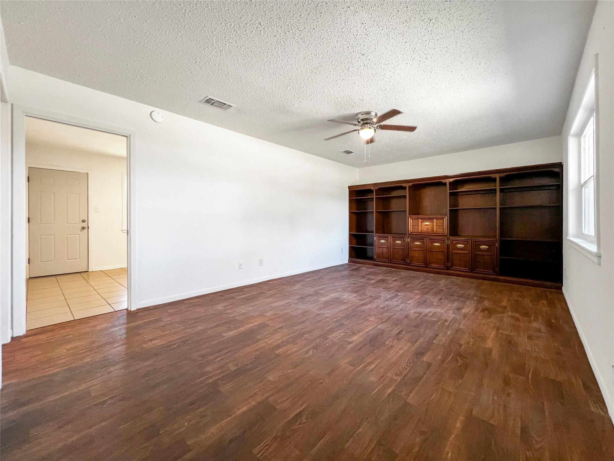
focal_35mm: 13
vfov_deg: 89.9
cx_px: 307
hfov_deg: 106.2
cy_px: 230
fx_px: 231
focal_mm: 1.57
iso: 160
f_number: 1.8
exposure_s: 1/60
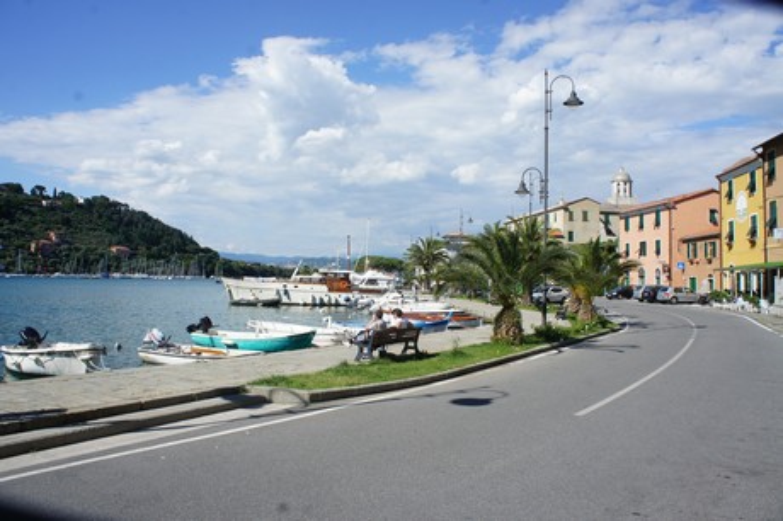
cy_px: 260
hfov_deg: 67.4
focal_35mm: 27
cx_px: 392
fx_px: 587
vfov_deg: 47.9
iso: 200
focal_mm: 18
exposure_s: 1/250
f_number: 11
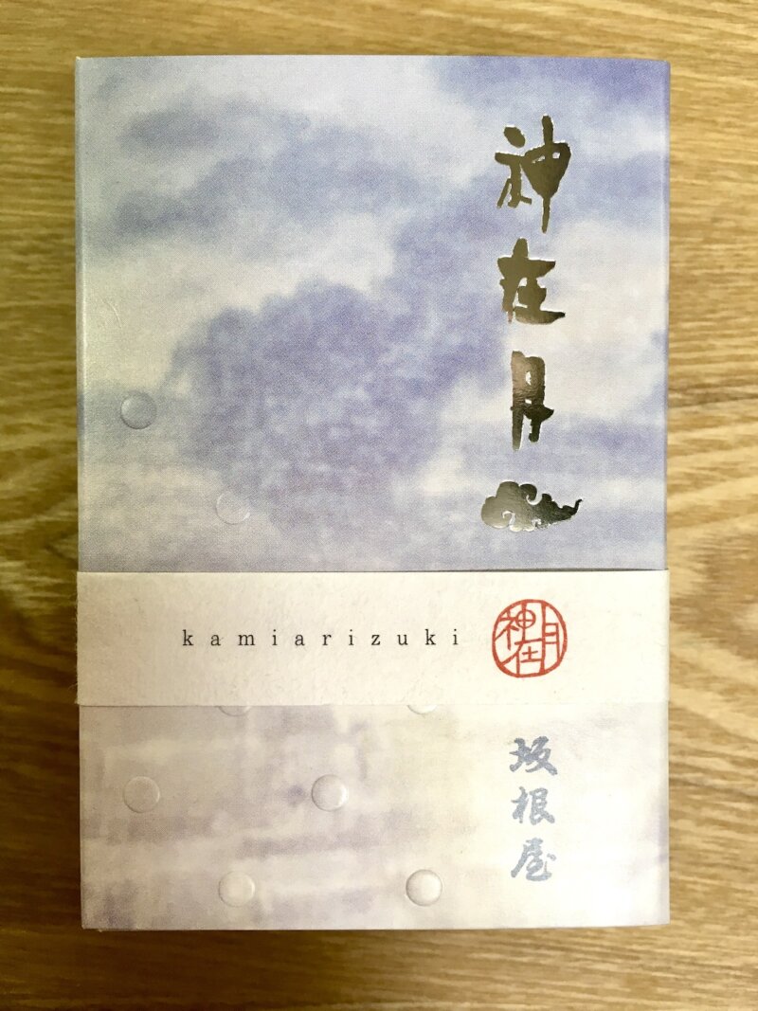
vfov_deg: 61.7
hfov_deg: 48.2
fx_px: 847
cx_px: 379
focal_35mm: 29
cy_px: 506
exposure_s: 1/30
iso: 32
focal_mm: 4.15
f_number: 2.2
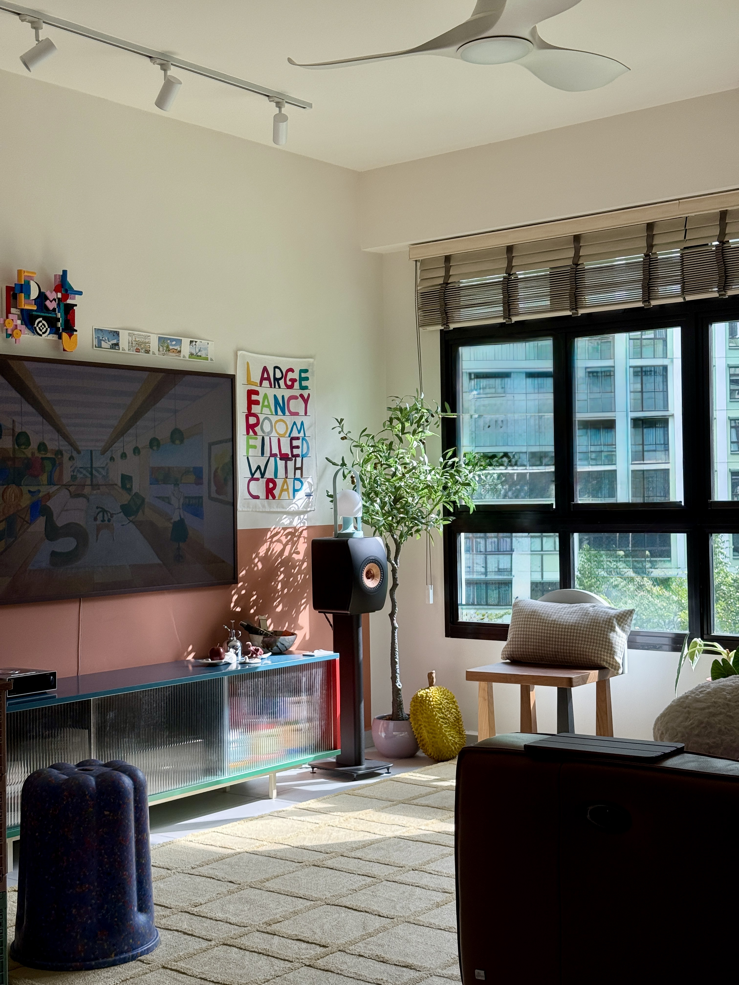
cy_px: 492
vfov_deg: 39.7
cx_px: 370
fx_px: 1366
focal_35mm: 48
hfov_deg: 30.3
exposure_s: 1/493
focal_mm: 6.76
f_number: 1.78
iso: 64
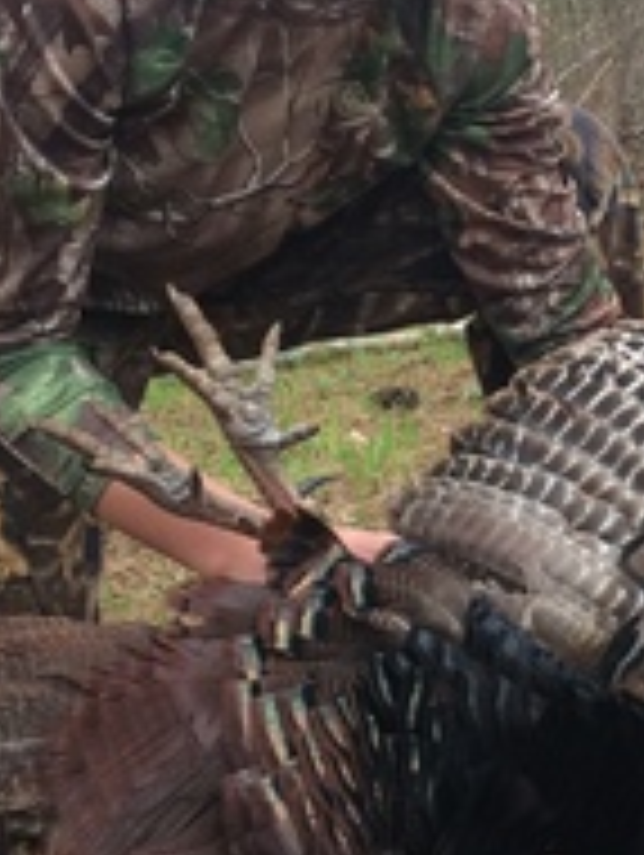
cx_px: 567
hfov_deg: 20.1
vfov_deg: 27.0
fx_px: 1782
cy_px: 378
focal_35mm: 72
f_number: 2.2
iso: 40
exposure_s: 1/40
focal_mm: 4.15
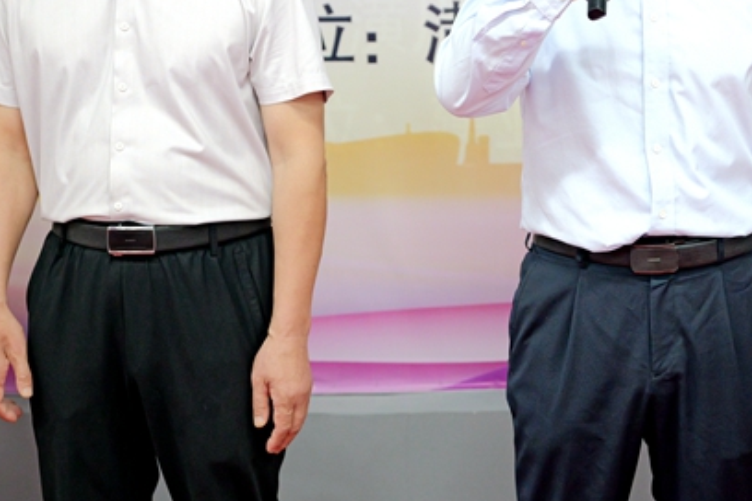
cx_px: 599
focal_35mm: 100
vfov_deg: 13.6
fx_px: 2089
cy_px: 84
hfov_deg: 20.2
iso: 2500
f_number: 2.8
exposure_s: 1/250
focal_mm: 51
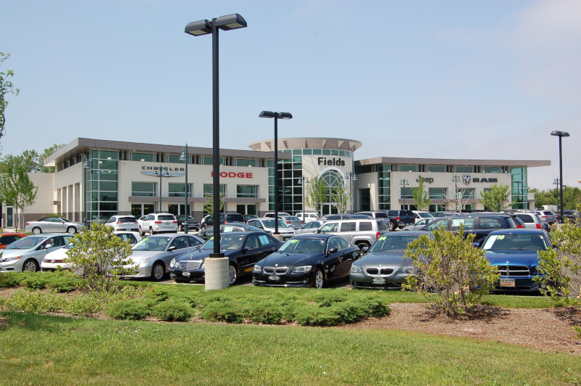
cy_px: 193
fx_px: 629
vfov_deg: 34.2
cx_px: 290
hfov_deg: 49.6
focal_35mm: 39
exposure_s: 1/250
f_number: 10
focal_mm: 26
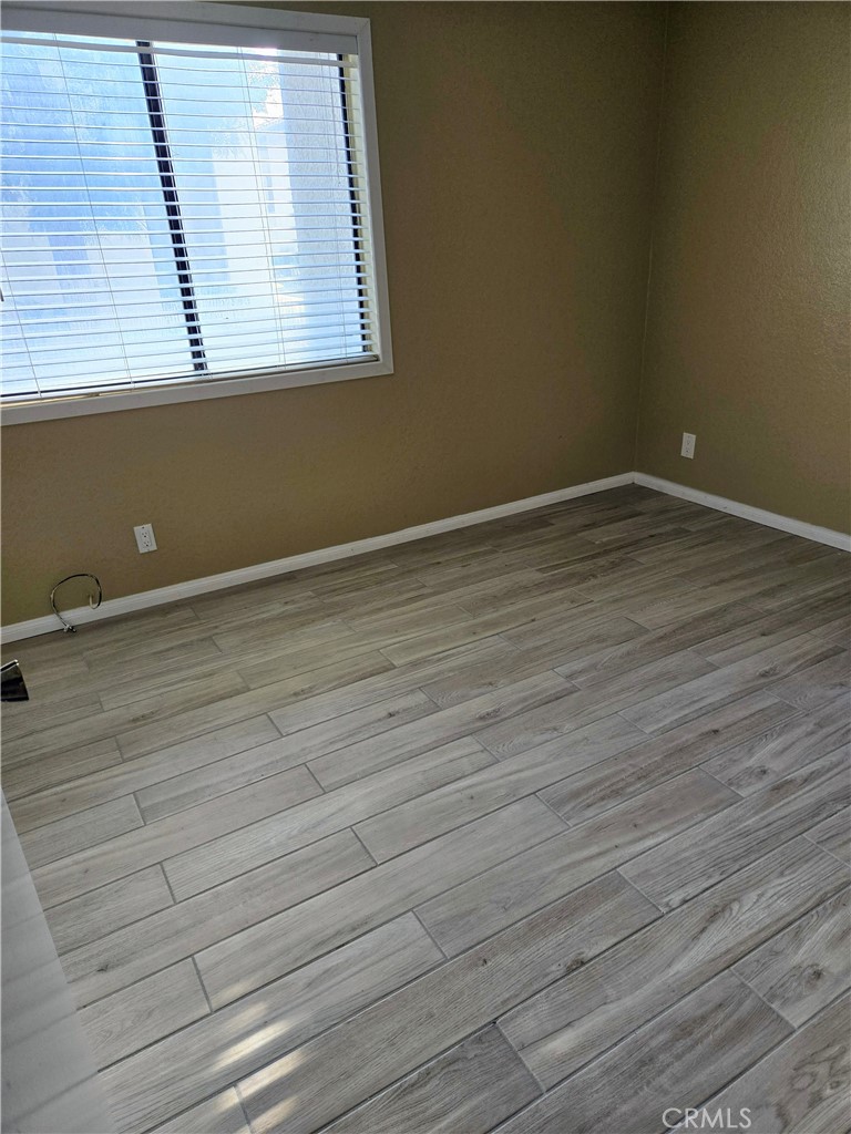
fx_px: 754
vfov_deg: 73.9
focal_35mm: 23
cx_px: 426
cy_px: 567
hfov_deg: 58.9
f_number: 1.8
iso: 125
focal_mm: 5.4
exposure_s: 1/180
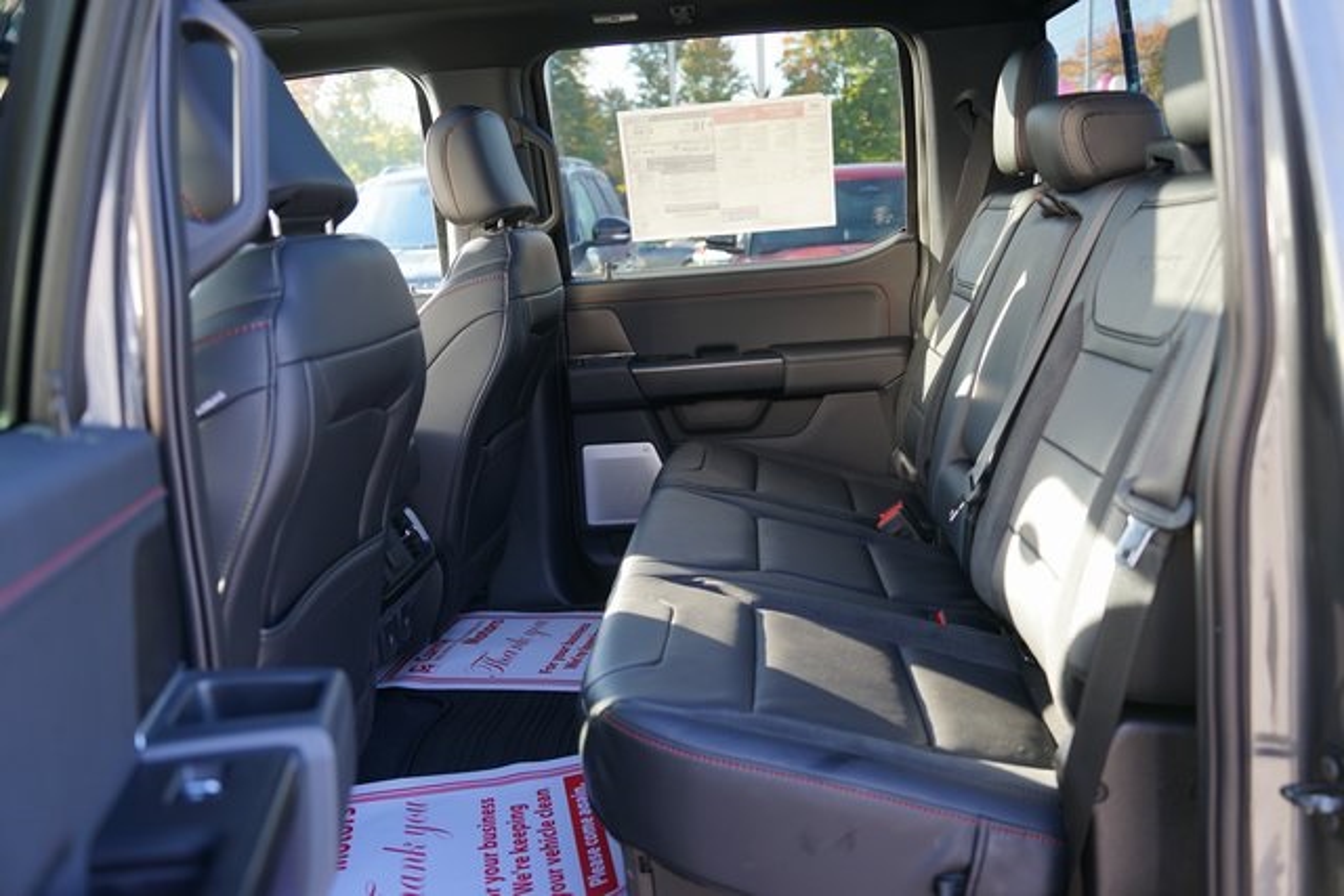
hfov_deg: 57.2
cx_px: 672
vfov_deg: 40.0
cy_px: 448
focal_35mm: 33
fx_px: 1232
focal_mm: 33
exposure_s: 1/60
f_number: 4
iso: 160
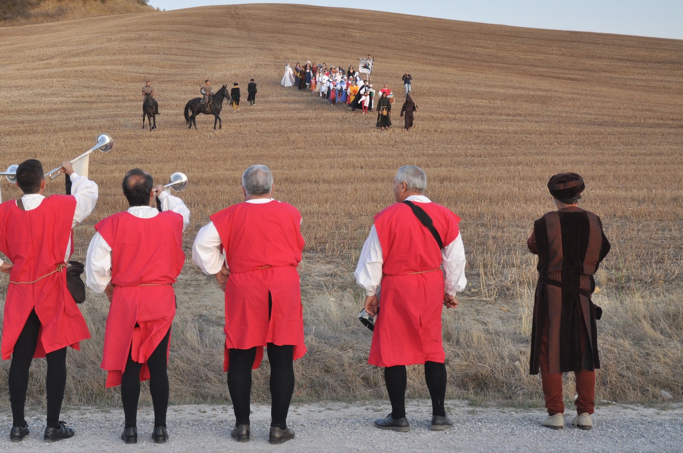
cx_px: 245
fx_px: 1288
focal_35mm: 68
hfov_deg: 29.5
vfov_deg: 19.9
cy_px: 190
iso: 400
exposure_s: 1/80
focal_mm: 34
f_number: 4.5
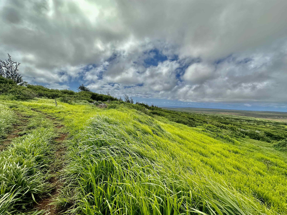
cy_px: 108
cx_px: 144
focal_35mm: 14
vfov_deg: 85.7
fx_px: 116
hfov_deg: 102.1
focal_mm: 2.22
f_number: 2.2
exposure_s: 1/4464
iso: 50
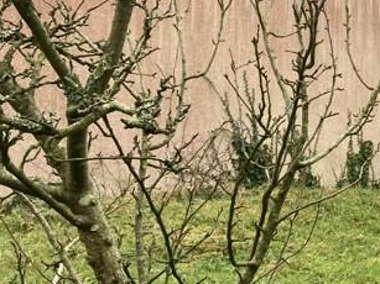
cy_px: 136
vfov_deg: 20.2
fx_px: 801
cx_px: 488
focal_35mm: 73
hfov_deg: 23.7
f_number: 1.8
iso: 20
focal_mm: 3.99
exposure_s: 1/310
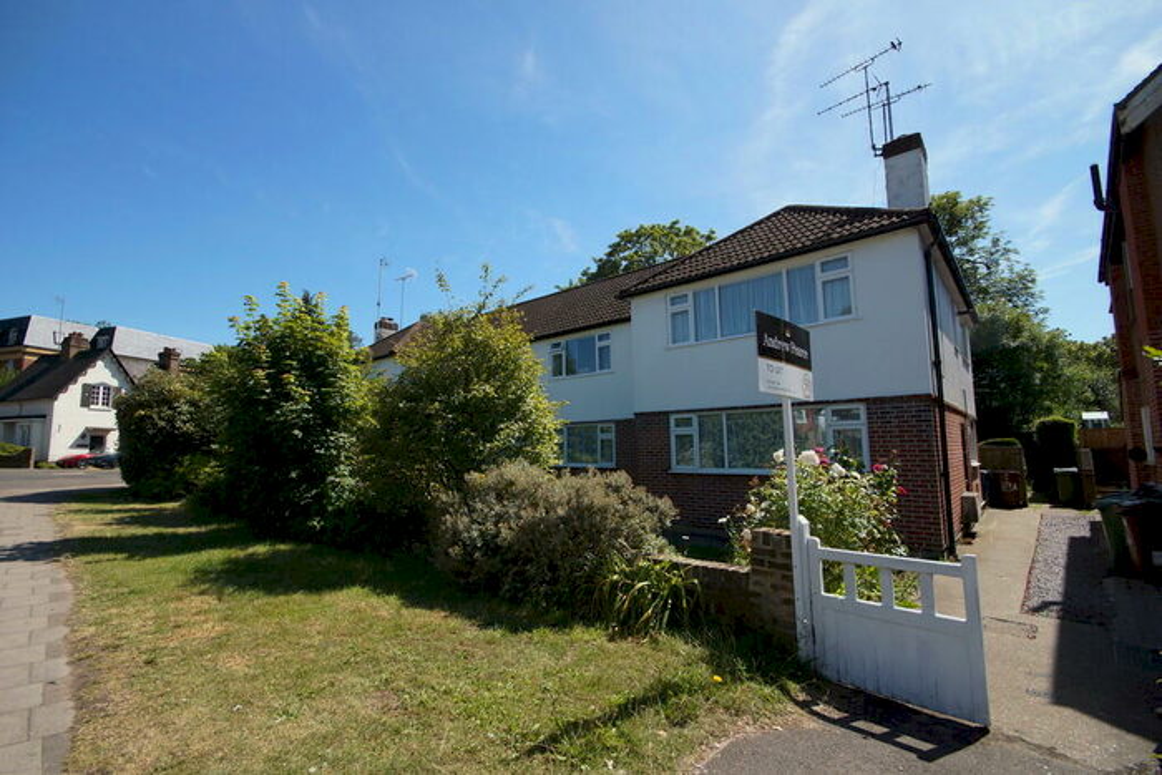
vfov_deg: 77.4
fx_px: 484
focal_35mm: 15
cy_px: 388
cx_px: 581
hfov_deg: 100.4
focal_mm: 10
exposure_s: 1/200
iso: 100
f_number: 9
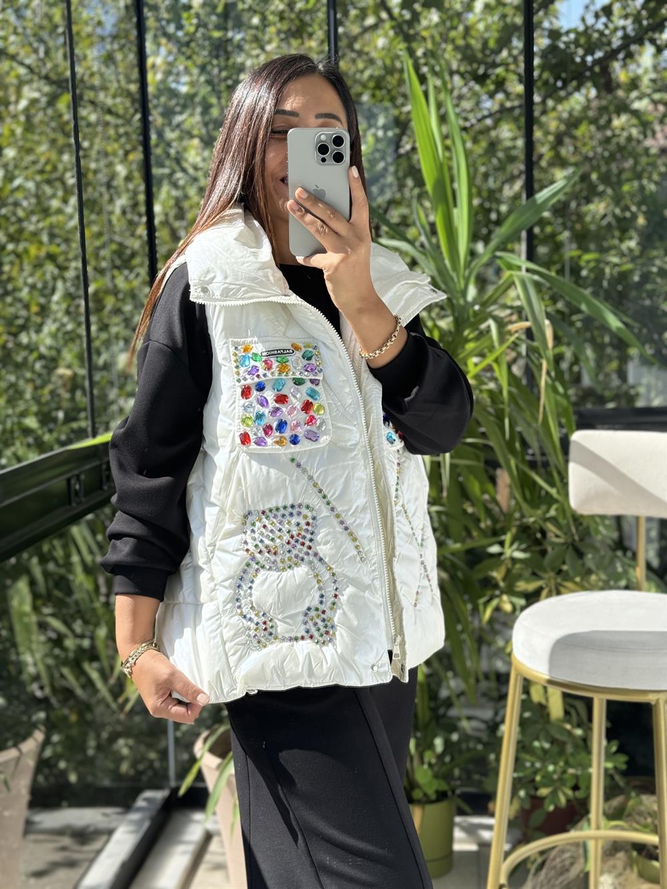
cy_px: 444
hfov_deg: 30.3
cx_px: 334
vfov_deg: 39.7
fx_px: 1233
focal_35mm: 48
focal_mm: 6.76
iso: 64
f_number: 1.78
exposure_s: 1/582
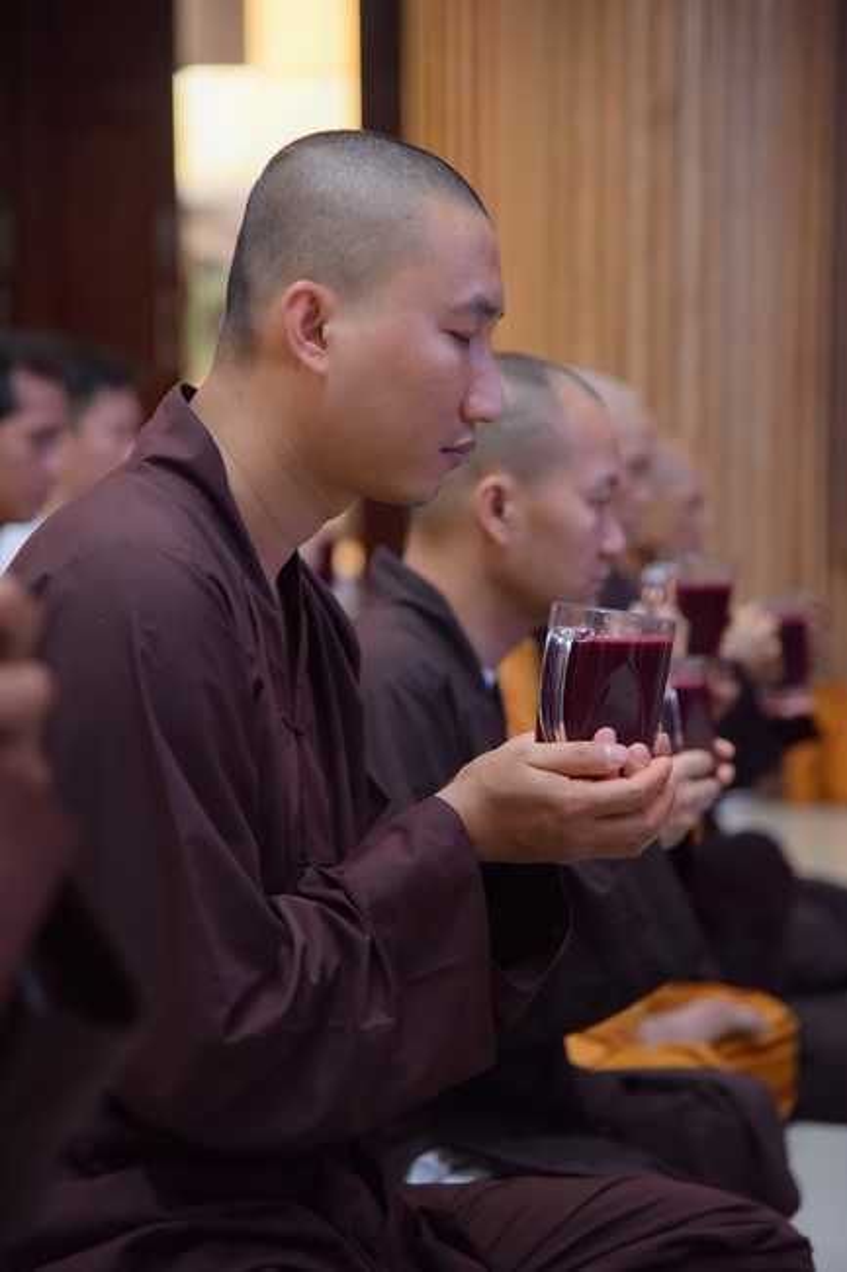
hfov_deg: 13.0
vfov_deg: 19.5
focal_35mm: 105
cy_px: 636
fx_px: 3707
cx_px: 424
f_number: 4
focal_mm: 105
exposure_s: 1/100
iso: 1250
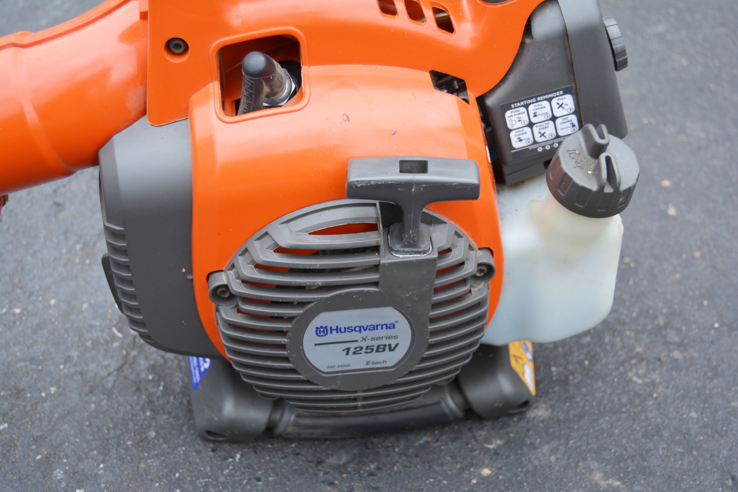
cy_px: 246
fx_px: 1076
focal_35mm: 52
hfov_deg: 37.9
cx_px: 369
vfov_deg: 25.8
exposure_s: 1/60
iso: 400
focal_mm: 35
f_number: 4.5
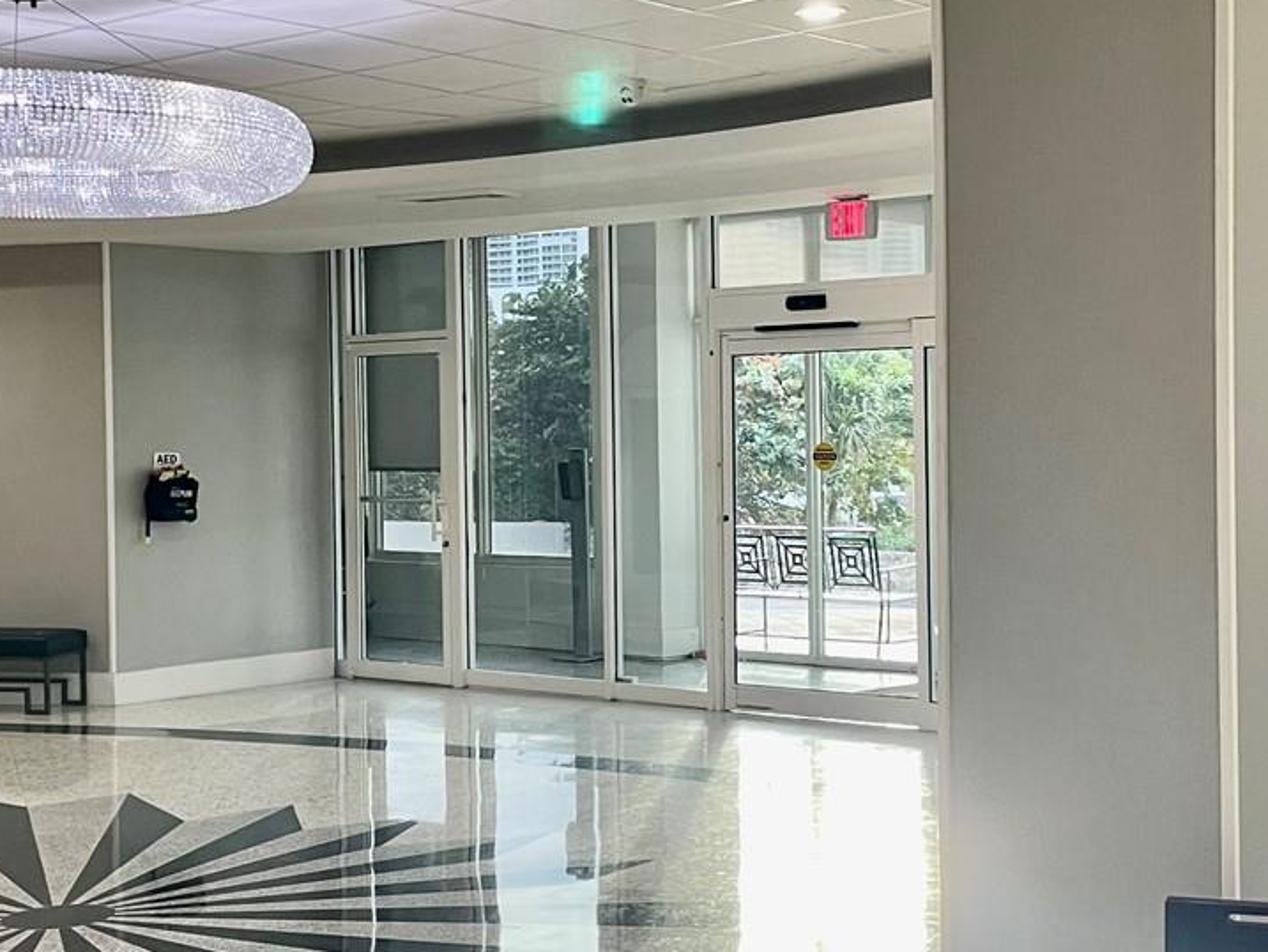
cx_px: 752
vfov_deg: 25.2
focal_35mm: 58
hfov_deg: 33.1
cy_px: 513
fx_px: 2125
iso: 80
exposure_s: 1/60
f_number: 1.6
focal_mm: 4.2
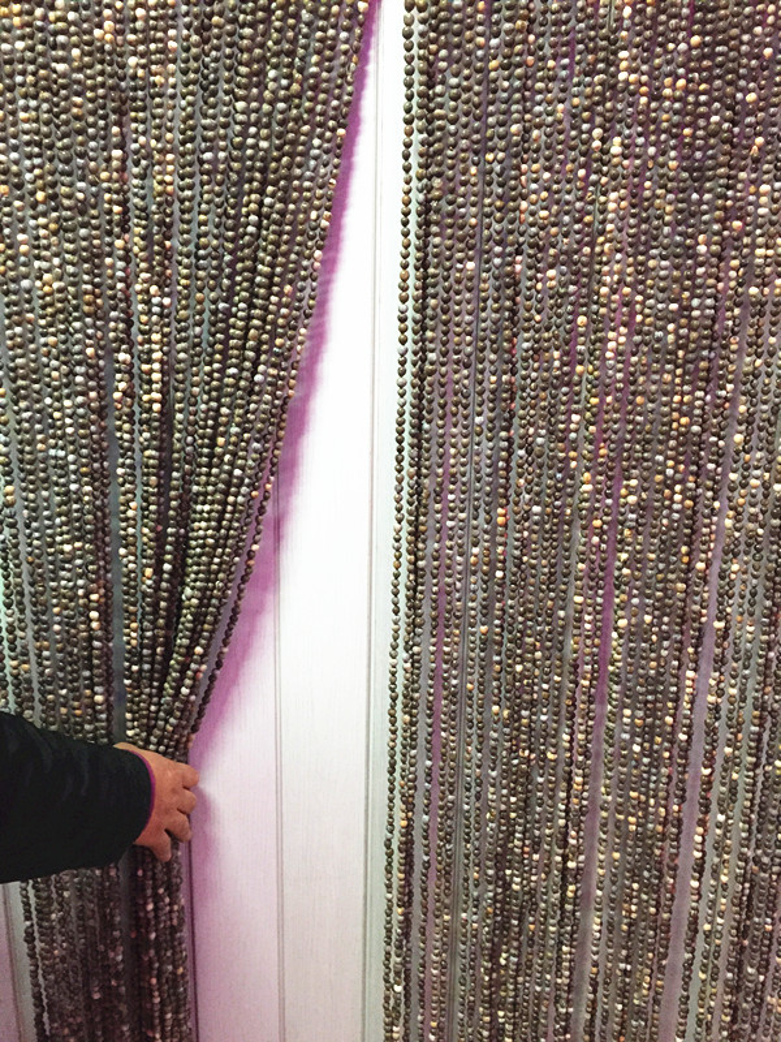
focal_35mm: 29
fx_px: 872
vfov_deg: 61.7
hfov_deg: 48.2
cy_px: 521
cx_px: 390
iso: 250
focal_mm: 4.15
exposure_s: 1/33
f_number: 2.2
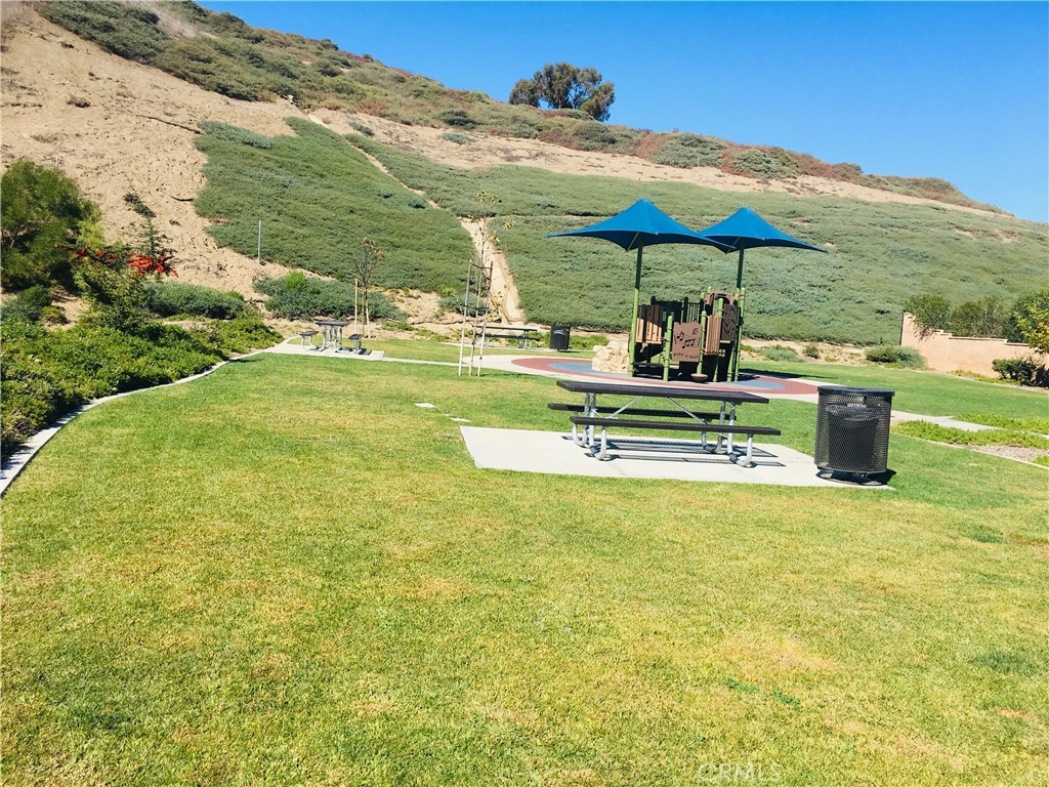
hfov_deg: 61.7
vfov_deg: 48.2
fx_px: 879
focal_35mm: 29
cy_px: 394
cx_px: 524
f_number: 2.2
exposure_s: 1/1451
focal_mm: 4.15
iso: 25
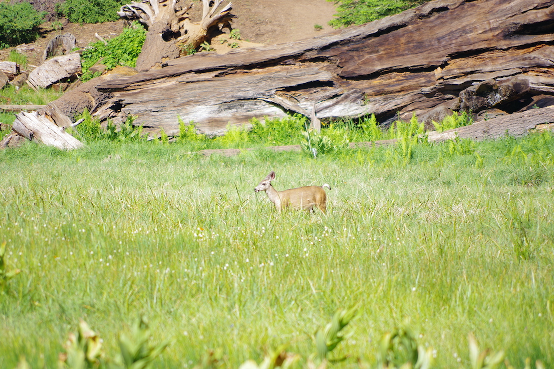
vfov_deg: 3.1
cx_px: 277
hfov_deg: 4.6
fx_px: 6923
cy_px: 184
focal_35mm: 450
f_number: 5.8
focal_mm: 300
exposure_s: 1/160
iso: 100
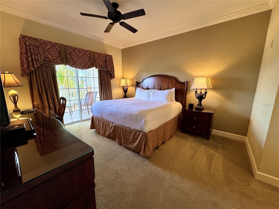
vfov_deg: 85.7
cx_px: 140
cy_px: 104
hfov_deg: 102.1
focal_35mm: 14
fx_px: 113
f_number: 2.2
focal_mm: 2.22
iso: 64
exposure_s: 1/120
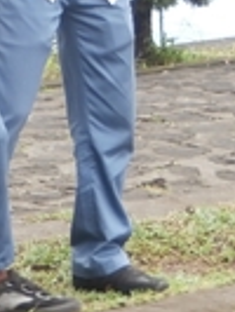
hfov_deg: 4.7
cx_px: -400
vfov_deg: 6.4
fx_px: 2774
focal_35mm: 307
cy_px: 469
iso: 100
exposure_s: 1/80
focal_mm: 12.1
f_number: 4.7
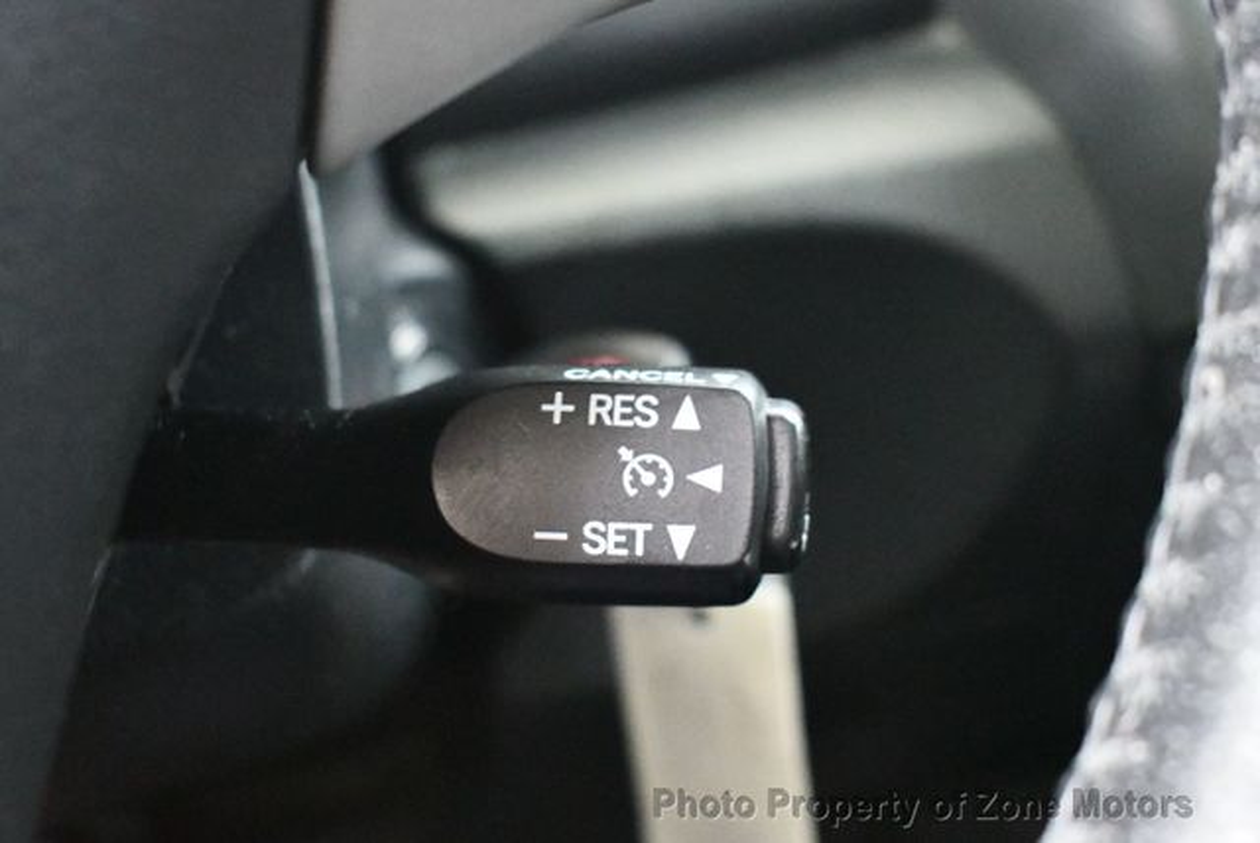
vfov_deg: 25.1
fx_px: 1892
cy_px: 422
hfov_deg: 36.8
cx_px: 630
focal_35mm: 54
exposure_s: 1/50
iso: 12800
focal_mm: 27
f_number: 4
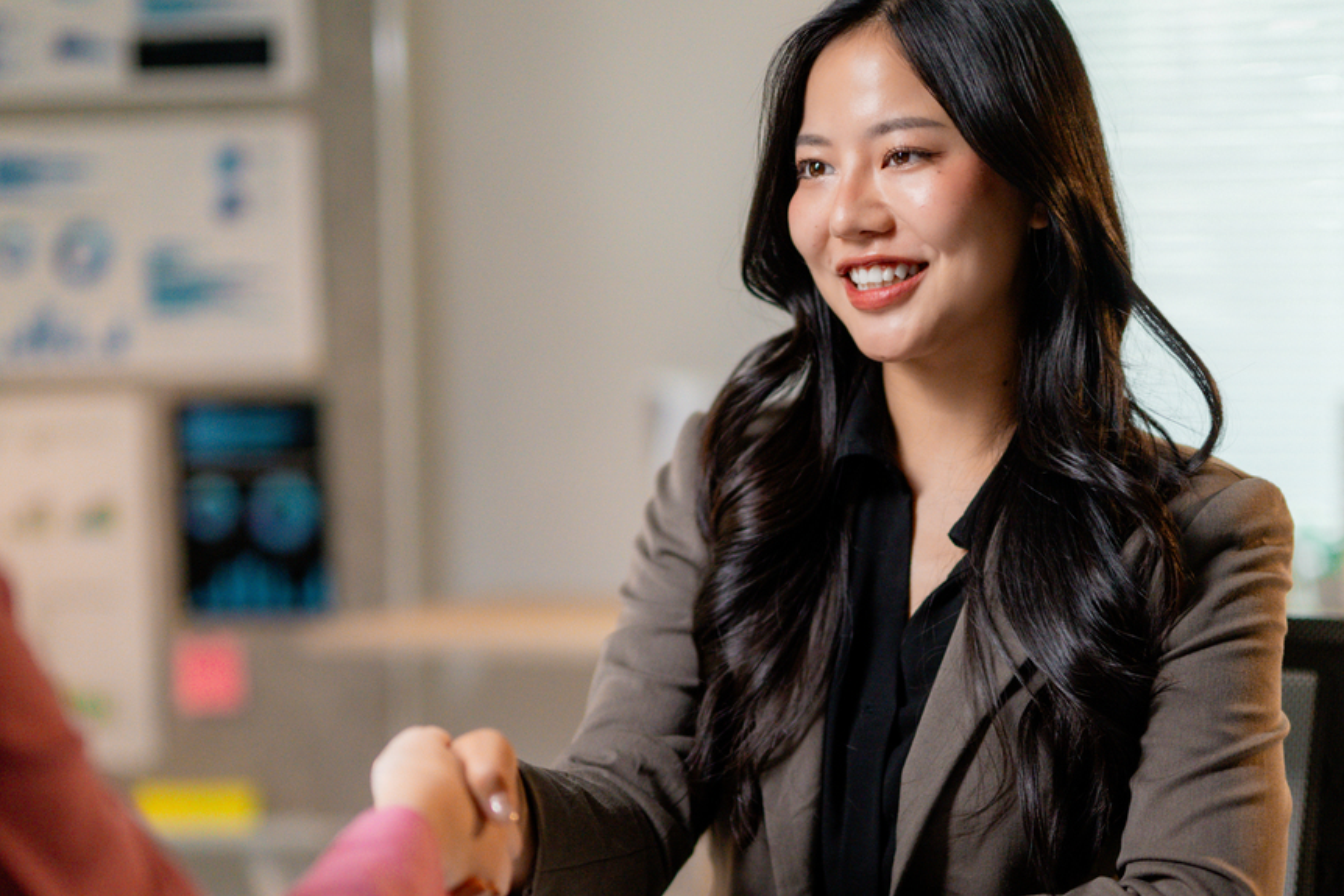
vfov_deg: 15.7
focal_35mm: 87
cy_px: 600
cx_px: 773
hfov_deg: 23.4
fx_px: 3248
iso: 800
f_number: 1.2
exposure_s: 1/320
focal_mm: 50
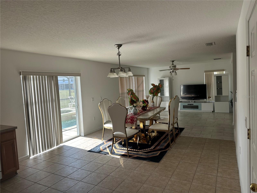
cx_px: 128
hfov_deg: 71.6
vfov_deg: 56.8
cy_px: 96
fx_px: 178
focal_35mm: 24
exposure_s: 1/121
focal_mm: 6.86
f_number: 1.78
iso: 64
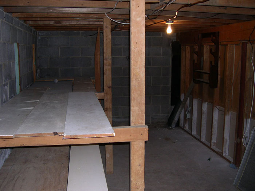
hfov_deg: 49.0
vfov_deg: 37.7
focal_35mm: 38
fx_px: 280
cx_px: 128
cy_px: 96
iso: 118
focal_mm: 8
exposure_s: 1/60
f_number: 2.8
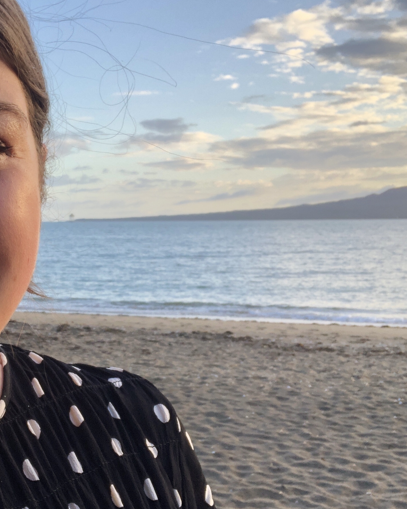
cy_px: 272
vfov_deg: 34.7
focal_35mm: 54
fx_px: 813
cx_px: 59
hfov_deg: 27.3
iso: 20
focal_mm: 2.87
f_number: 2.2
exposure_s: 1/115
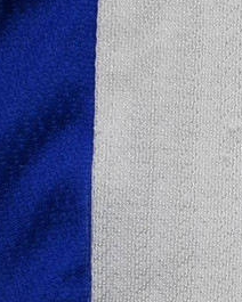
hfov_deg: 10.4
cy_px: 300
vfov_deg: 14.1
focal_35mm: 135
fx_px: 1209
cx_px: 501
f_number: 5.6
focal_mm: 38
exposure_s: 1/250
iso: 200
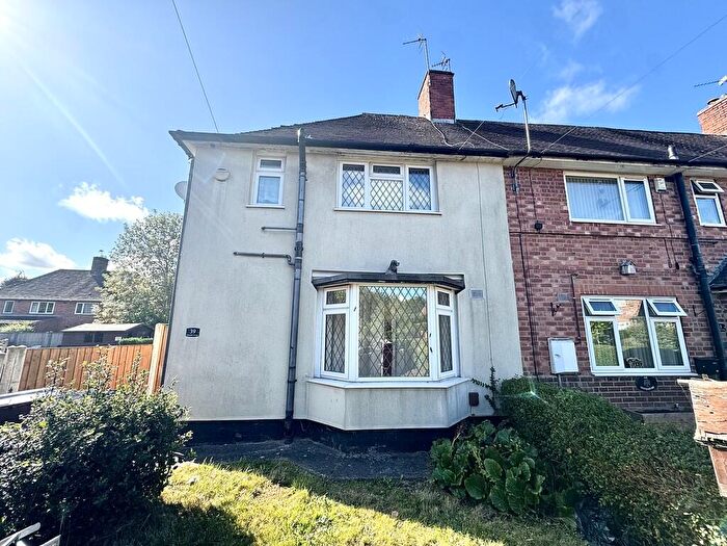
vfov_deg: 85.7
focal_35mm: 14
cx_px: 364
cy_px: 273
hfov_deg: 102.1
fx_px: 294
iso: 50
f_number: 2.2
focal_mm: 2.22
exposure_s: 1/552
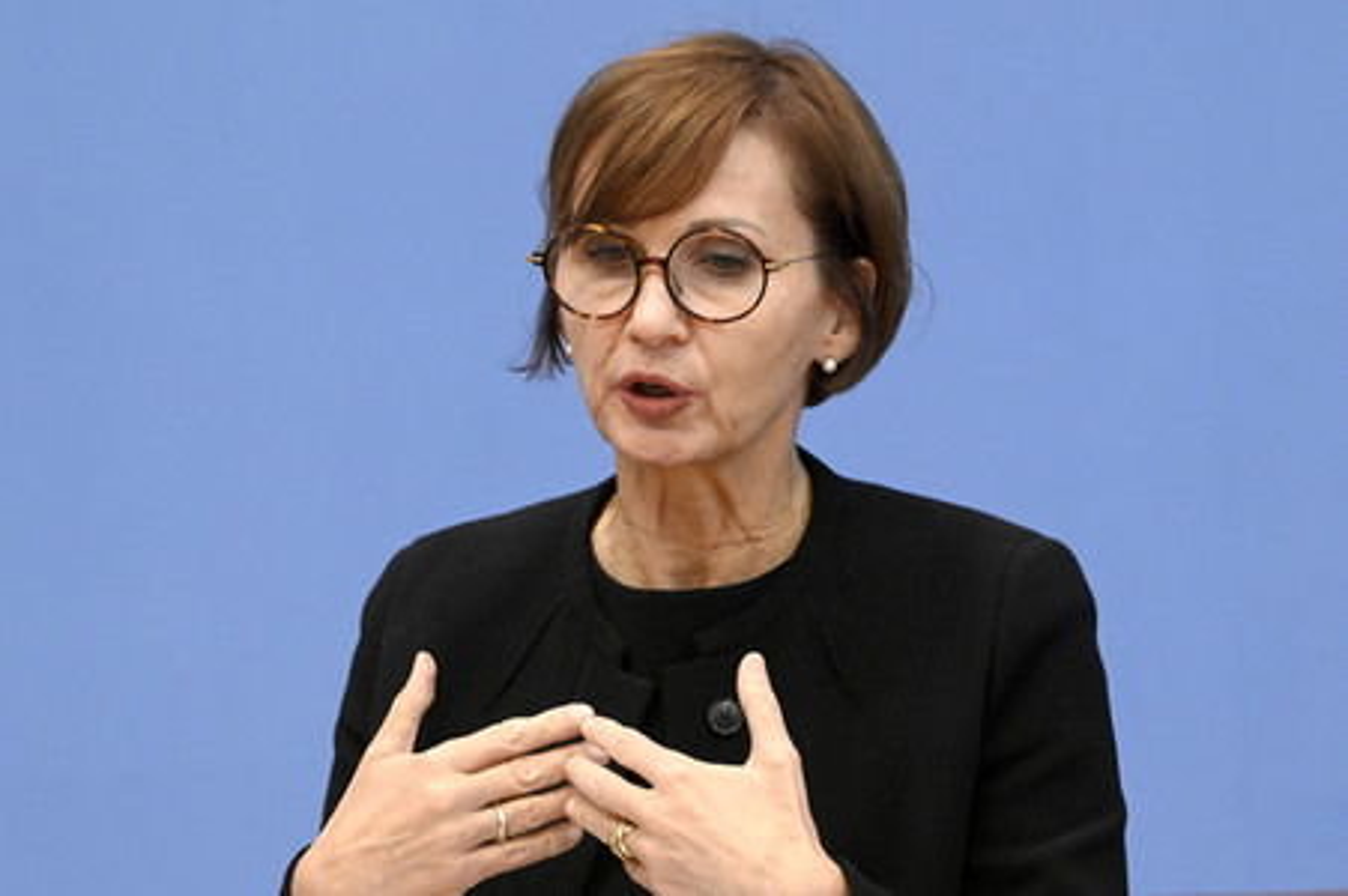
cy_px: 448
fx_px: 4340
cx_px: 674
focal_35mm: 116
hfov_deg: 17.7
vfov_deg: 11.8
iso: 5000
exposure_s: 1/640
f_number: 5.6
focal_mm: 116
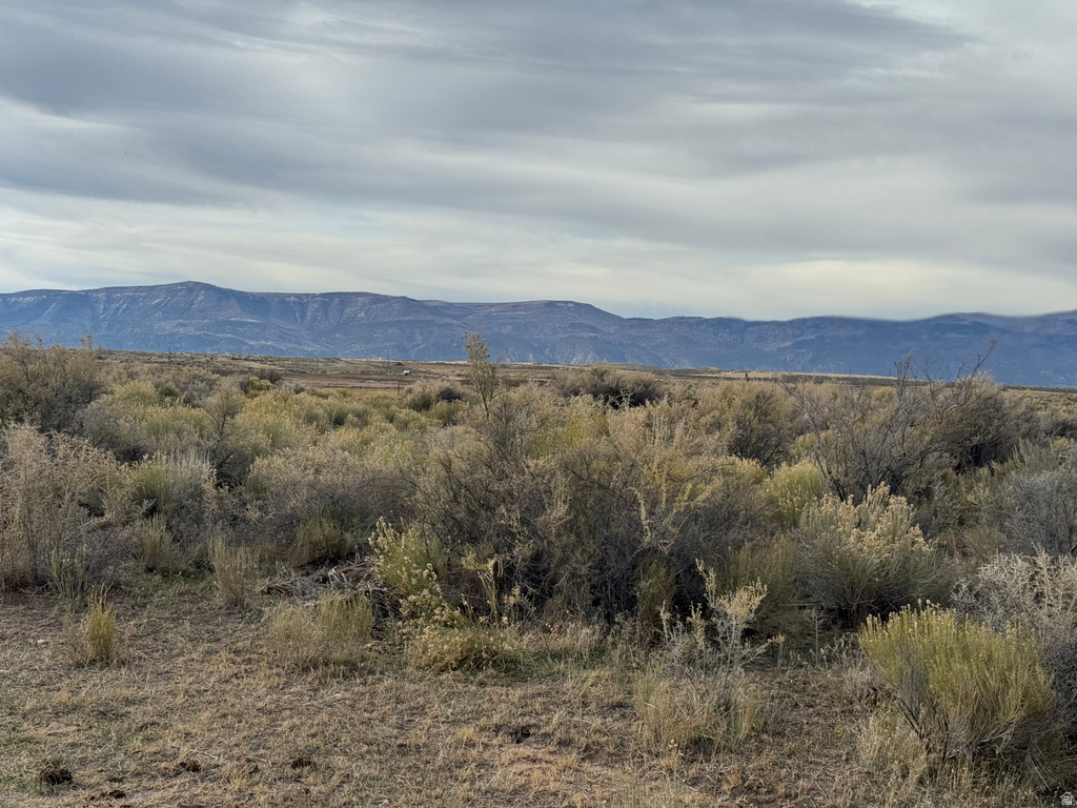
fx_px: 1493
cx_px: 538
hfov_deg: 39.7
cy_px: 404
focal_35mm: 48
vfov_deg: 30.3
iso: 64
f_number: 1.78
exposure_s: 1/5848
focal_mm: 6.76
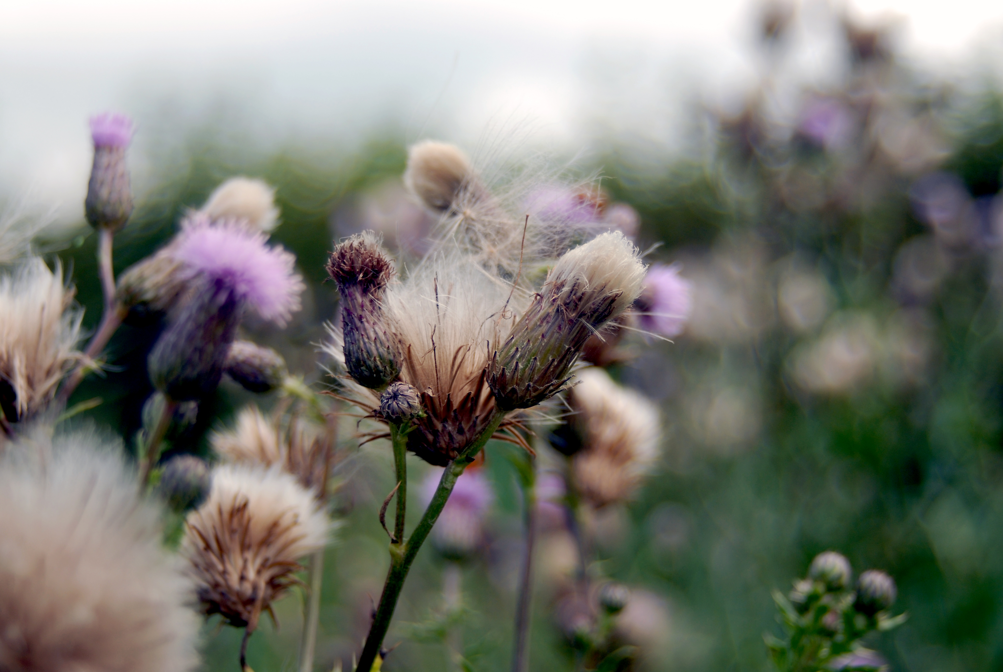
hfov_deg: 24.2
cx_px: 502
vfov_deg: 16.3
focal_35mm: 84
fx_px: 2343
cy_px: 336
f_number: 4.8
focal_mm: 56
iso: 125
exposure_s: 1/250
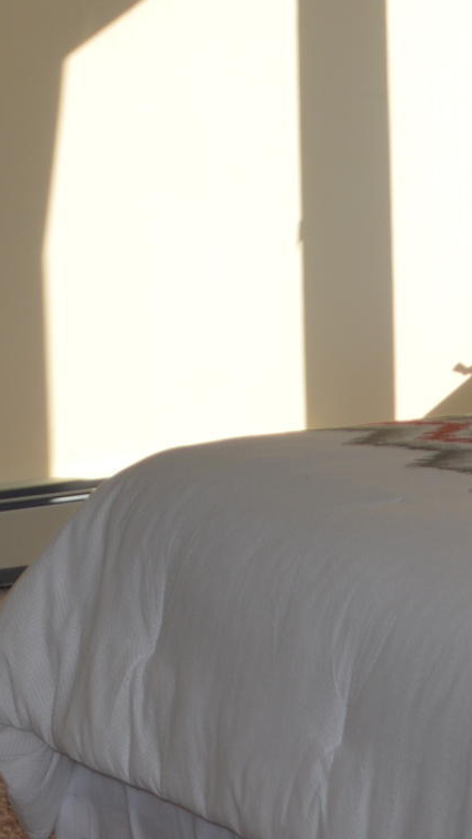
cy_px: 109
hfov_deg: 8.8
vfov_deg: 15.5
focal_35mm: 137
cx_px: 330
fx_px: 3050
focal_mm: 22
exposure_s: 1/125
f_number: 4
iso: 100
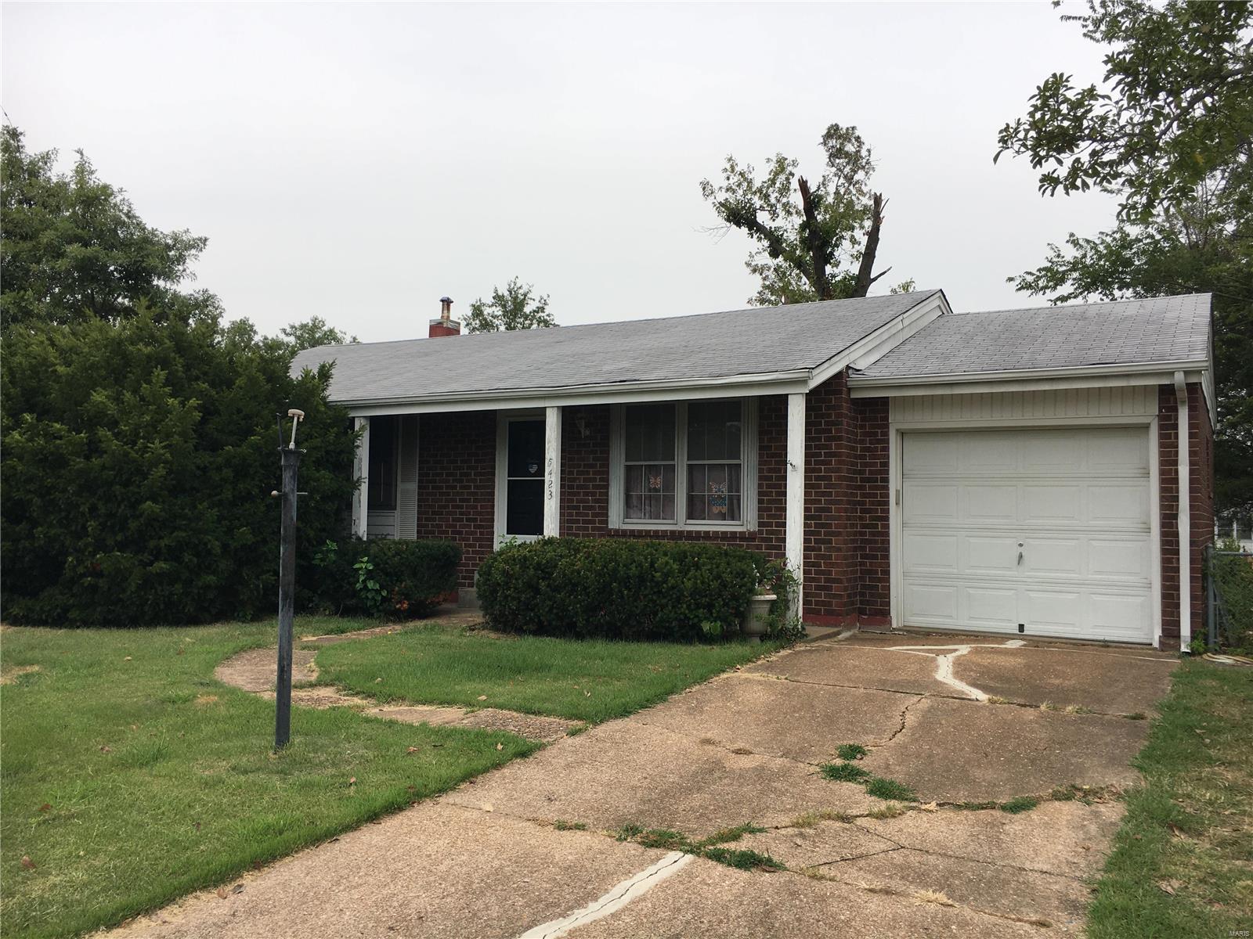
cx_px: 626
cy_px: 470
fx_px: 1050
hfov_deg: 61.7
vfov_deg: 48.2
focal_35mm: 29
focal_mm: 4.15
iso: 25
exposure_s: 1/680
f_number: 2.2
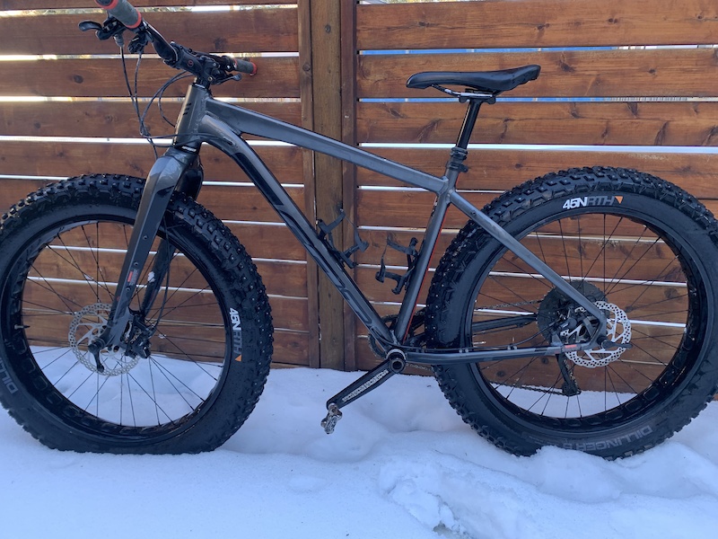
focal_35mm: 26
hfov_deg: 67.3
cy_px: 270
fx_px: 539
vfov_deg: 53.1
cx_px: 359
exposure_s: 1/121
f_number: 1.8
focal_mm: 4.25
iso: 80
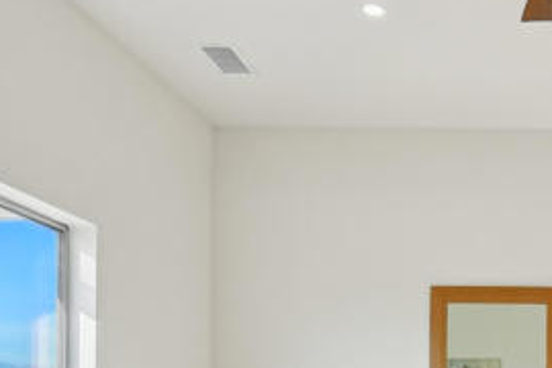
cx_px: 566
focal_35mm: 53
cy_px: 441
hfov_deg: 33.9
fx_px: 813
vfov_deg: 23.4
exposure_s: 1/640
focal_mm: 14
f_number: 8
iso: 320
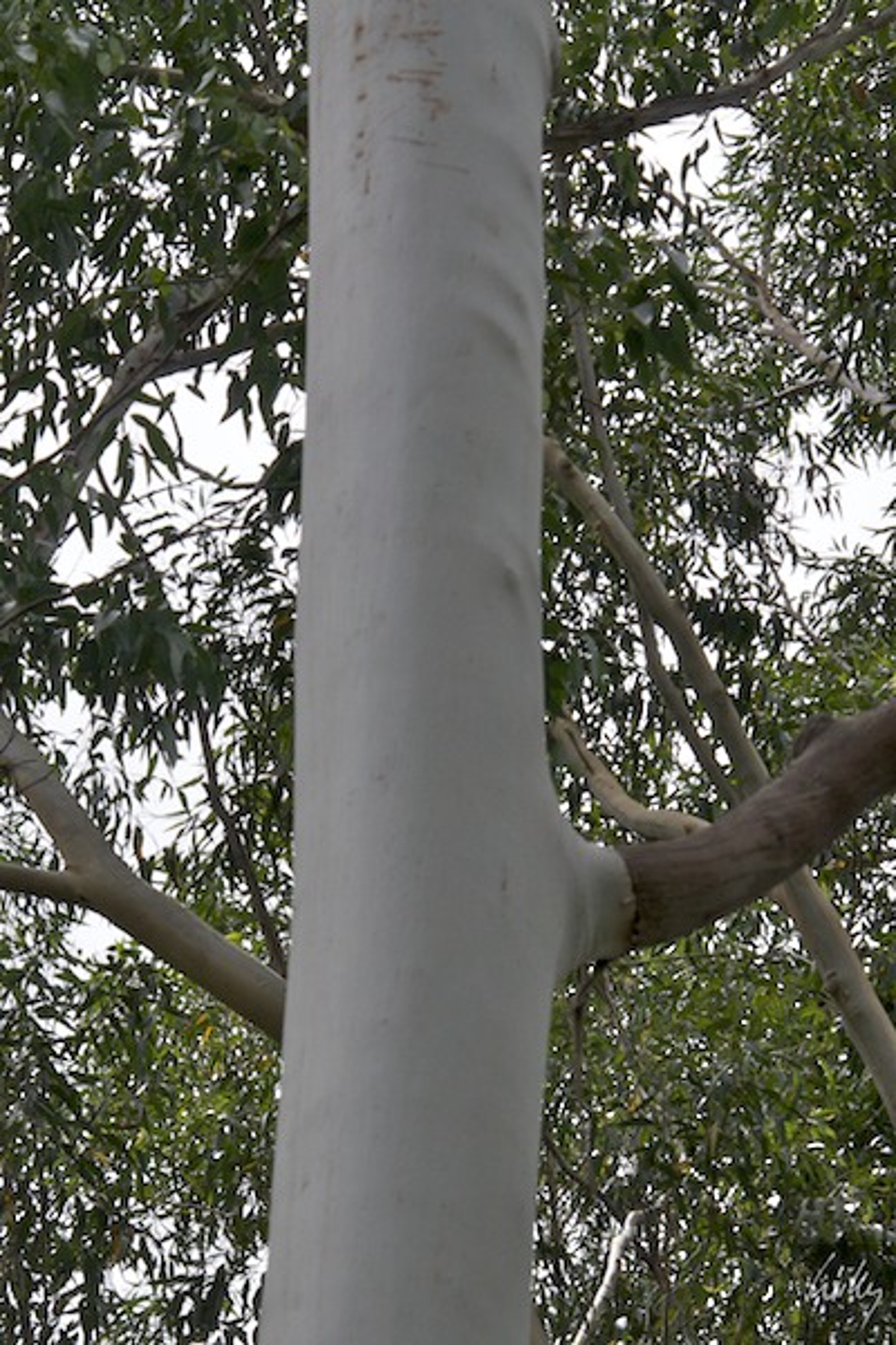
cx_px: 448
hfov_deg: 5.7
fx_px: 8959
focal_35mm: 240
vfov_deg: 8.6
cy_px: 672
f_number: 11
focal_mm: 160
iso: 320
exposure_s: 1/500
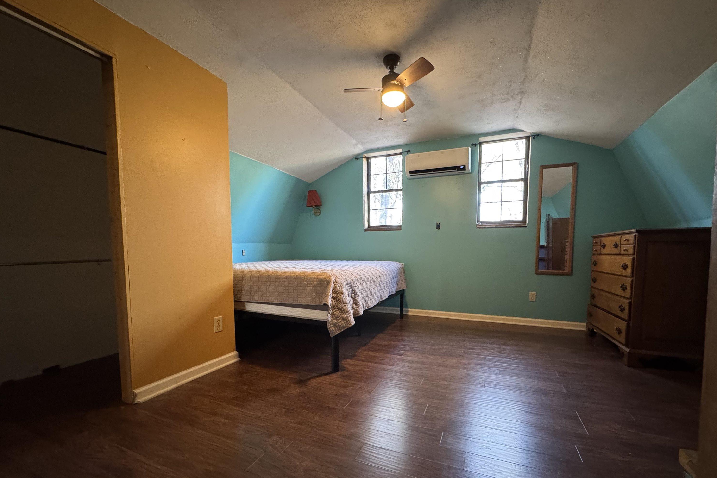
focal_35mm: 15
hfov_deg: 100.4
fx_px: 299
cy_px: 272
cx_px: 364
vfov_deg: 76.9
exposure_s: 1/60
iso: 1000
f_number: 2.2
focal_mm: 2.22
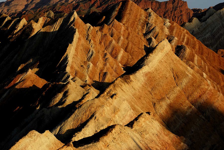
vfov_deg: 4.6
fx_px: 1868
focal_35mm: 300
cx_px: 112
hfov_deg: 6.9
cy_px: 75
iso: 100
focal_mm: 200
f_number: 8
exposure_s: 1/160
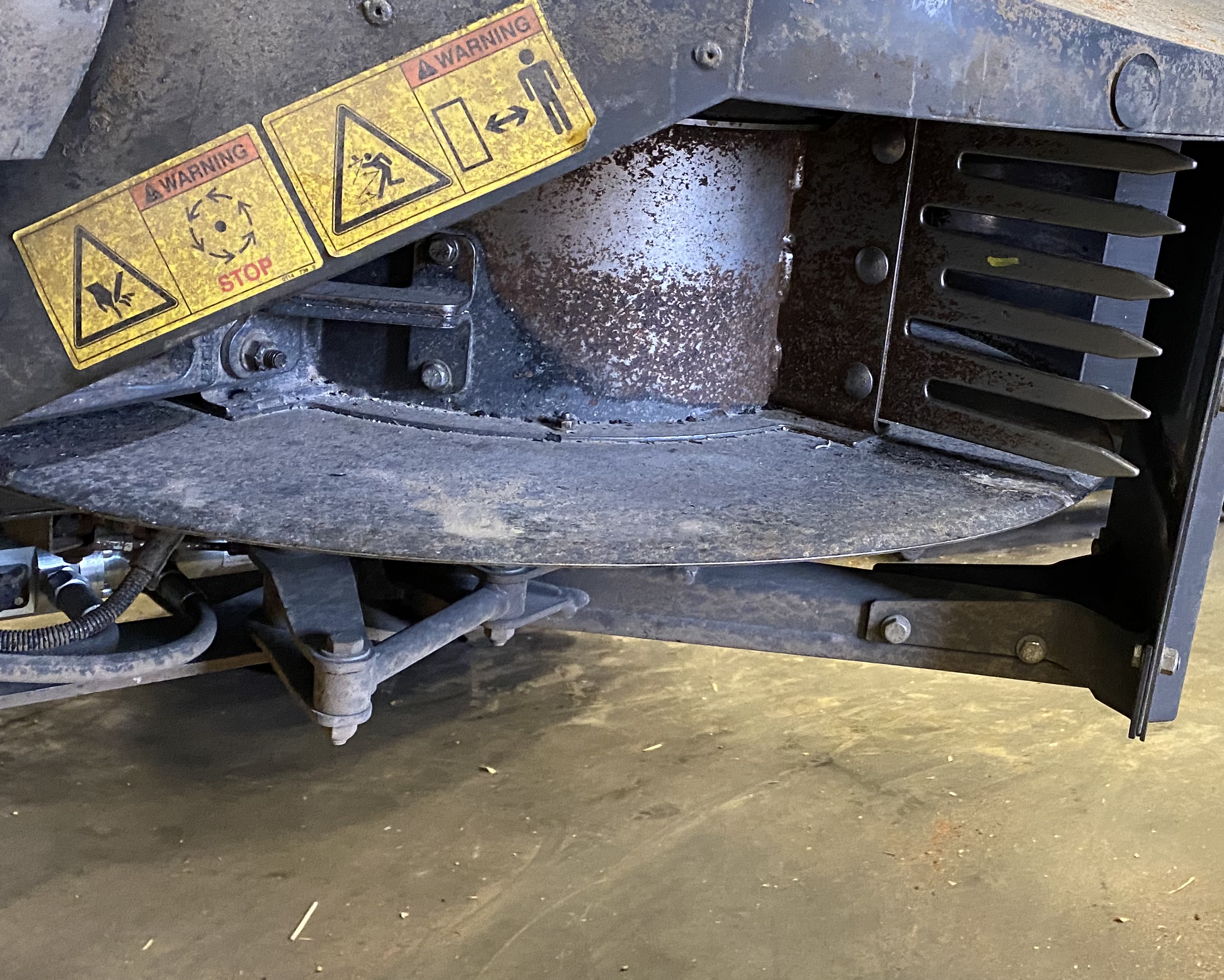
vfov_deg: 34.8
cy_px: 423
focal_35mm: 43
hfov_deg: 41.8
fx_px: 1558
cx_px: 895
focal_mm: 4.25
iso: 500
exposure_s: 1/60
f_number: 1.8
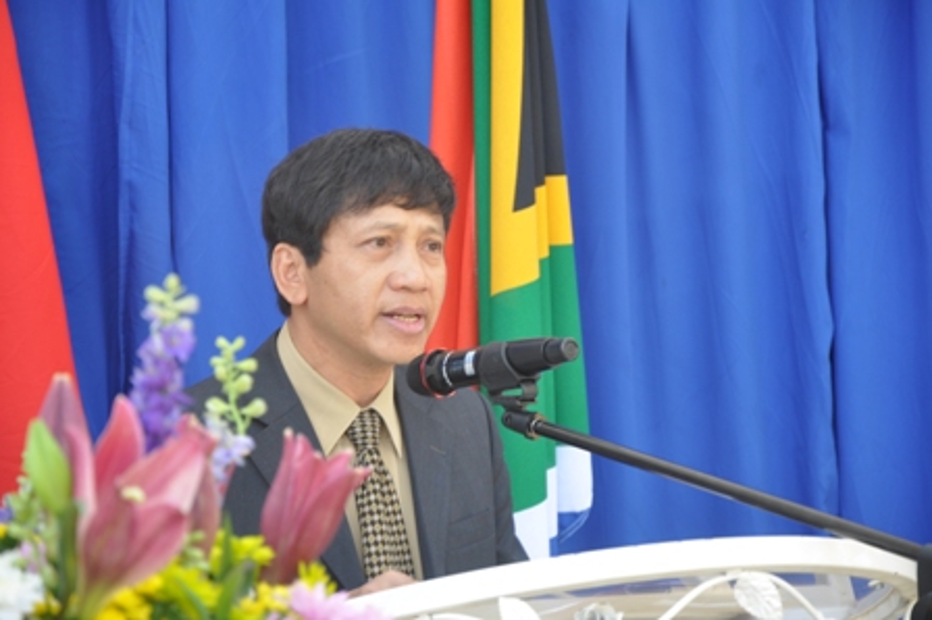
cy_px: 310
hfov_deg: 13.0
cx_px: 466
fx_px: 4074
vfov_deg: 8.7
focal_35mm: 158
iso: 200
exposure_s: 1/30
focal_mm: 105
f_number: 5.6
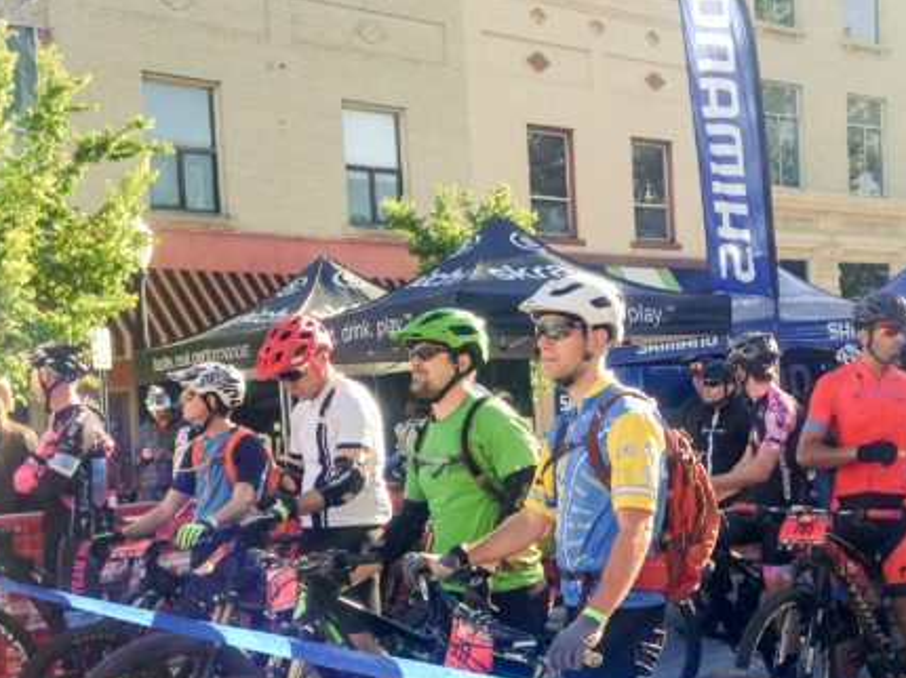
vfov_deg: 24.6
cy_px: 465
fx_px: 1543
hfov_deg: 32.4
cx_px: 611
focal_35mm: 59
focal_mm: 4.12
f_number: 2.4
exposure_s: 1/526
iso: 50
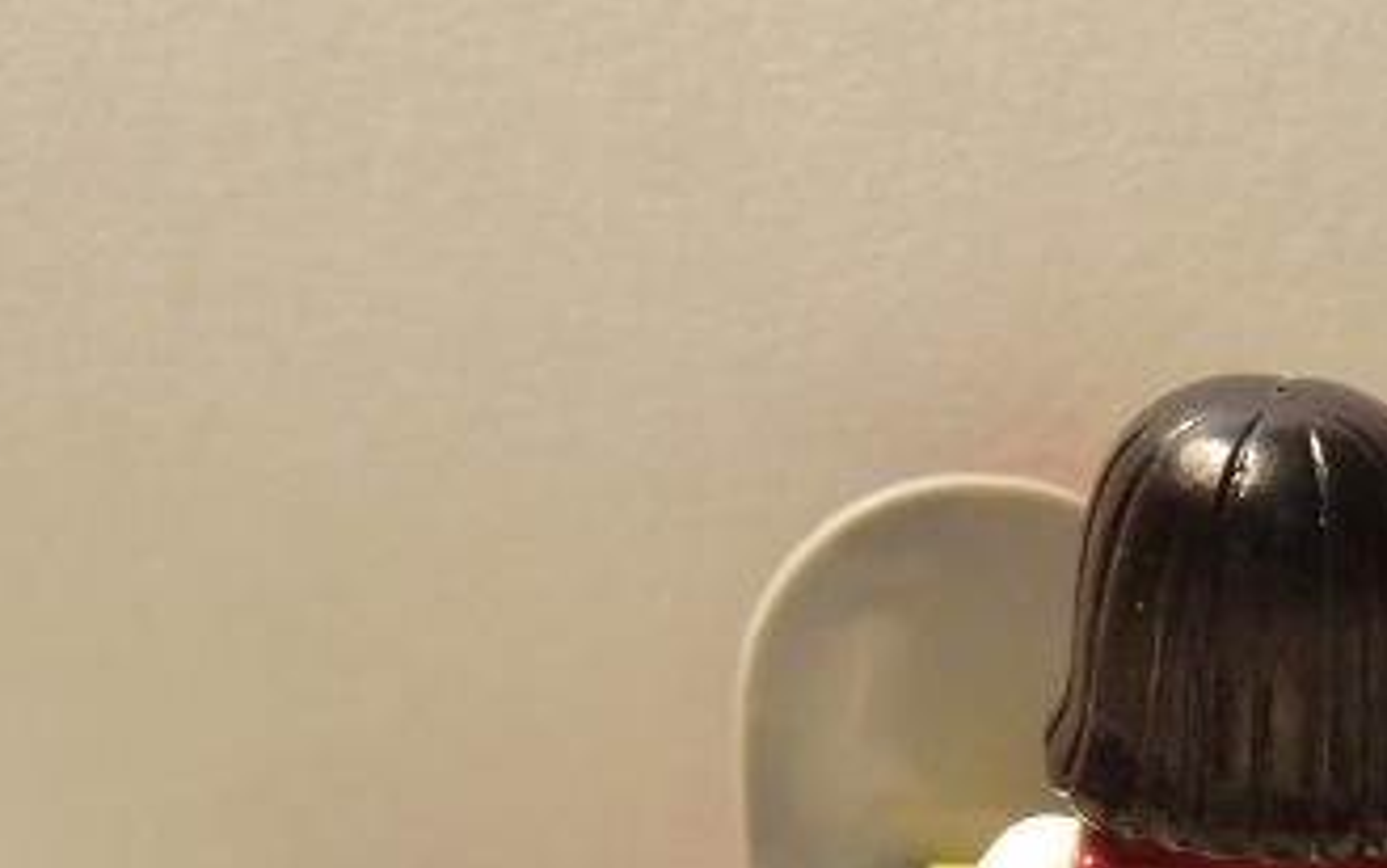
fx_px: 3517
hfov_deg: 21.8
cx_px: 1225
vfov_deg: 14.0
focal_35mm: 93
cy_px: 765
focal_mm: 8.4
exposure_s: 1/60
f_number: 4
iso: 400
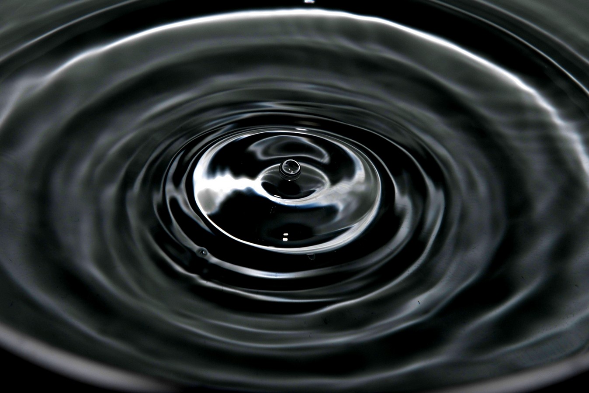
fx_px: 1719
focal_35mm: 105
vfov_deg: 13.1
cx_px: 294
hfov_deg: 19.4
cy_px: 196
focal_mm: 70
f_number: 8
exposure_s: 1/200
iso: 100
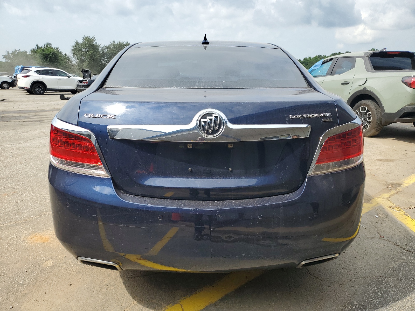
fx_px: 312
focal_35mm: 26
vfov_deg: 53.1
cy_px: 156
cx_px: 208
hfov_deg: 67.3
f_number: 1.5
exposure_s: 1/1667
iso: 50
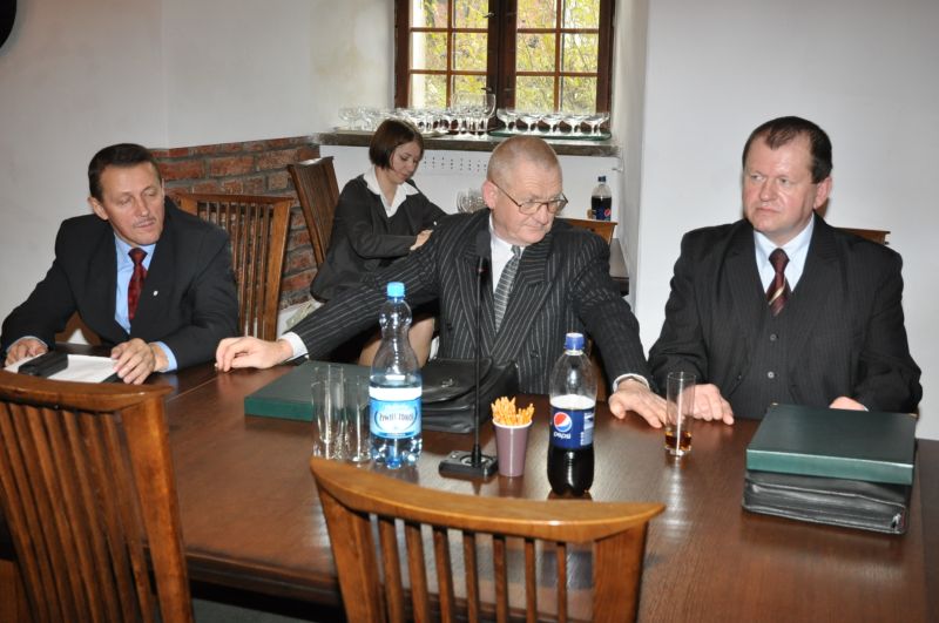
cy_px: 312
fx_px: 1094
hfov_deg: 46.5
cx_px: 470
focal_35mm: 42
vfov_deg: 31.8
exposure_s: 1/60
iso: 1000
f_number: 6.3
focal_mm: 28
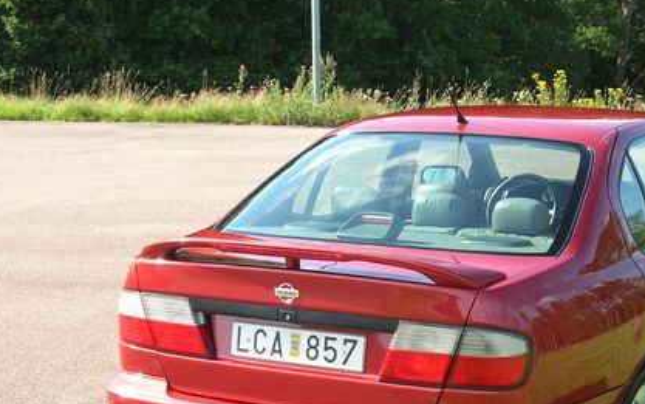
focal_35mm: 78
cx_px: 486
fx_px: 1372
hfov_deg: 26.1
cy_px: 335
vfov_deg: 16.6
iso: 50
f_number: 3.2
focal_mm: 8
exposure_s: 1/225
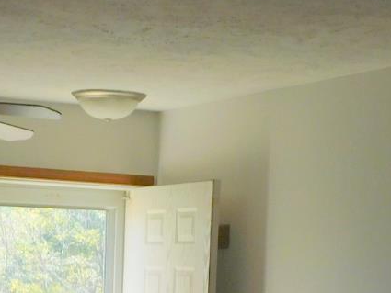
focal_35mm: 127
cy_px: 443
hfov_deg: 15.4
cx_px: 68
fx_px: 1435
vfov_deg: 11.2
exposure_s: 1/200
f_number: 3.5
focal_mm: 6.3
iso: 125
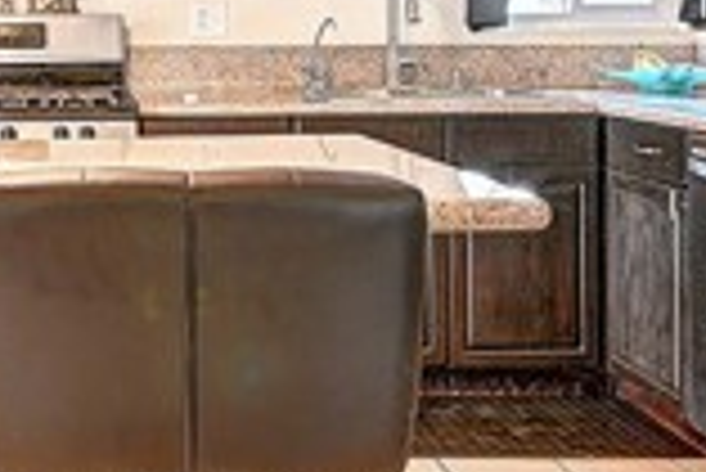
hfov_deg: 32.9
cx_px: 49
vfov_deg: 23.0
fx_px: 1119
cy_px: 20
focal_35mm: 57
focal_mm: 14
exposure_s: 1/4
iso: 400
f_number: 8
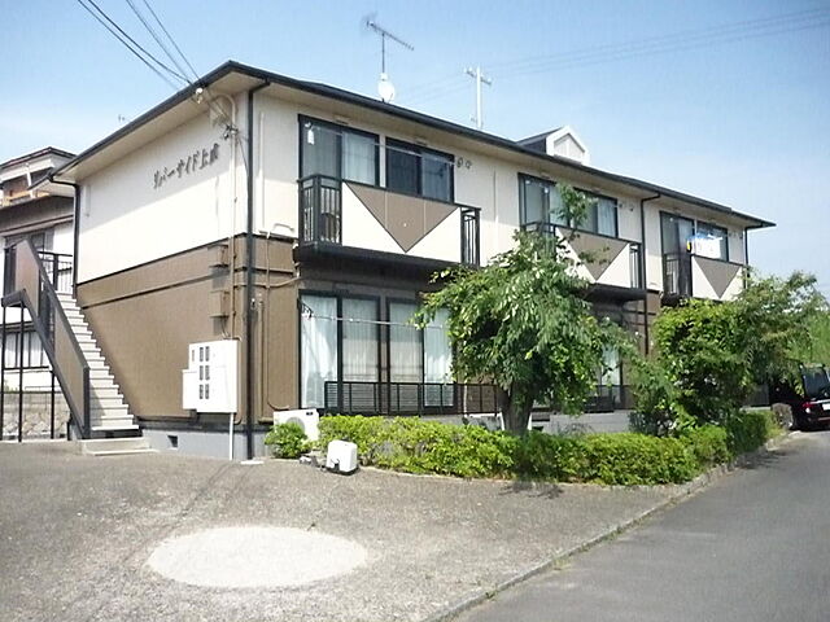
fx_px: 791
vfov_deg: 42.9
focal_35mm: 33
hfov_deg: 55.4
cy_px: 311
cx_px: 415
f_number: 8
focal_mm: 5.5
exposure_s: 1/2000
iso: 1600
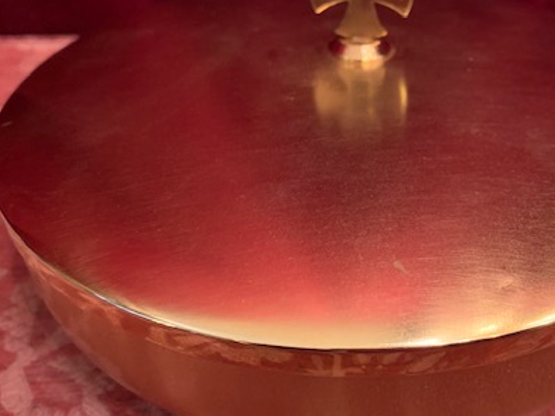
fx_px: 673
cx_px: 369
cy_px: 185
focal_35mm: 42
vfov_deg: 34.3
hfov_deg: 44.2
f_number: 1.8
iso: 640
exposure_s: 1/25
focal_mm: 4.25
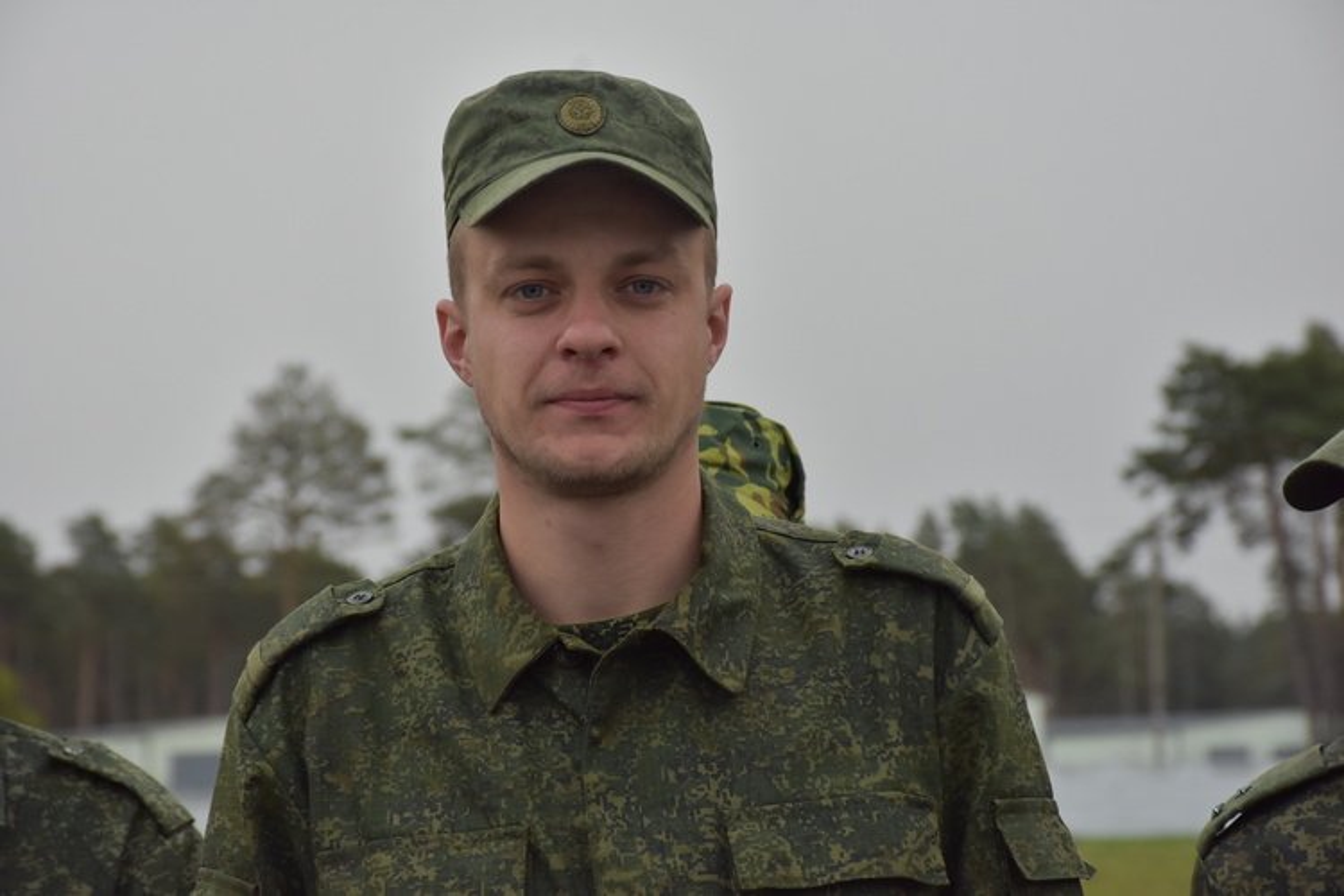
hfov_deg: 14.4
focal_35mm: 142
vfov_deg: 9.6
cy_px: 448
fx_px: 5320
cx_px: 672
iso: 800
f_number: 8
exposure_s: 1/500
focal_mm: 95
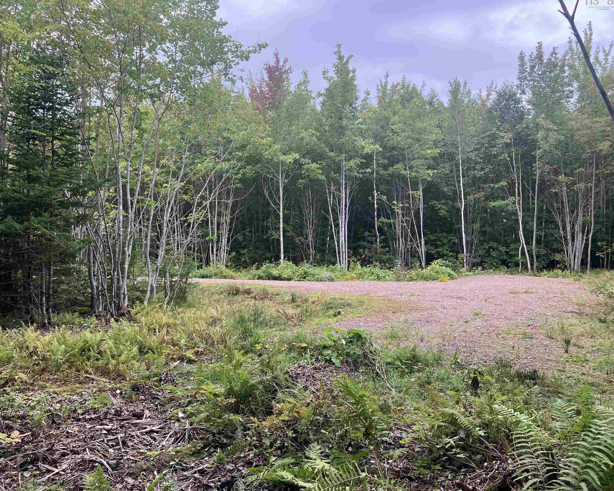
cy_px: 241
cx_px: 286
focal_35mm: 30
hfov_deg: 58.7
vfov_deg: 48.5
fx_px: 545
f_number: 1.8
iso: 32
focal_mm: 3.99
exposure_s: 1/426
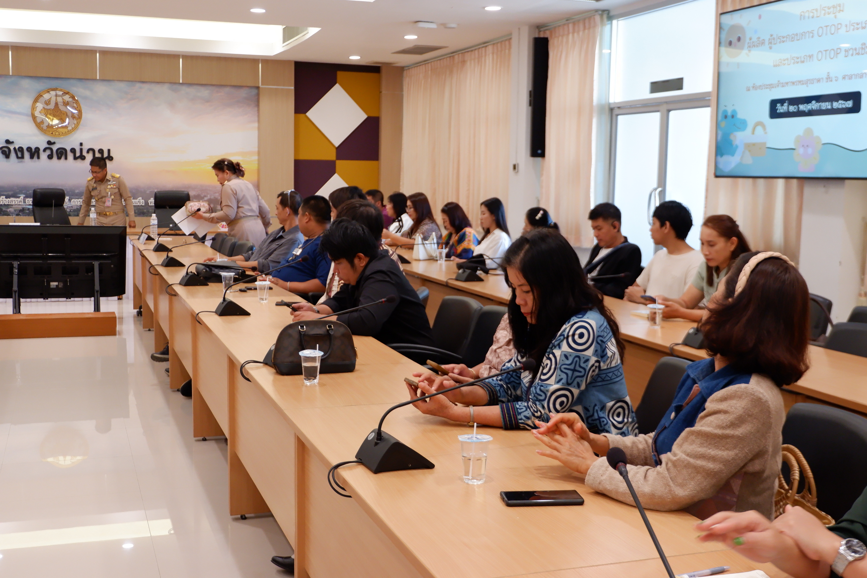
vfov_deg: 31.9
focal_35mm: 42
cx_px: 434
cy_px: 289
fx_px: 1011
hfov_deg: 46.4
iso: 1250
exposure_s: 1/60
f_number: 4.5
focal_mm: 28.2
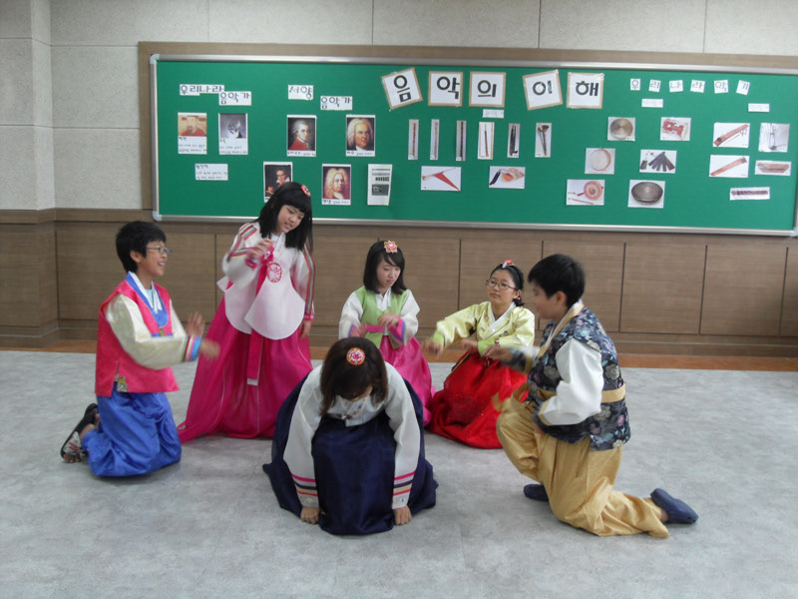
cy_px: 300
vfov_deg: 40.7
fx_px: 807
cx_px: 399
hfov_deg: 52.6
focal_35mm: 35
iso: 200
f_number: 3.2
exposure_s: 1/45
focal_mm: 7.5
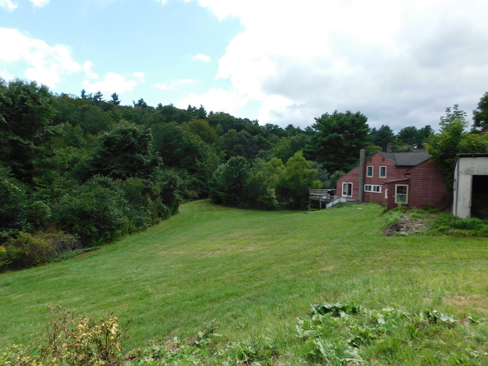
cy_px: 183
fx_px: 324
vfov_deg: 58.9
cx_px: 244
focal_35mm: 23
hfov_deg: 73.9
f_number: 3
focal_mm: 4
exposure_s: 1/1000
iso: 125
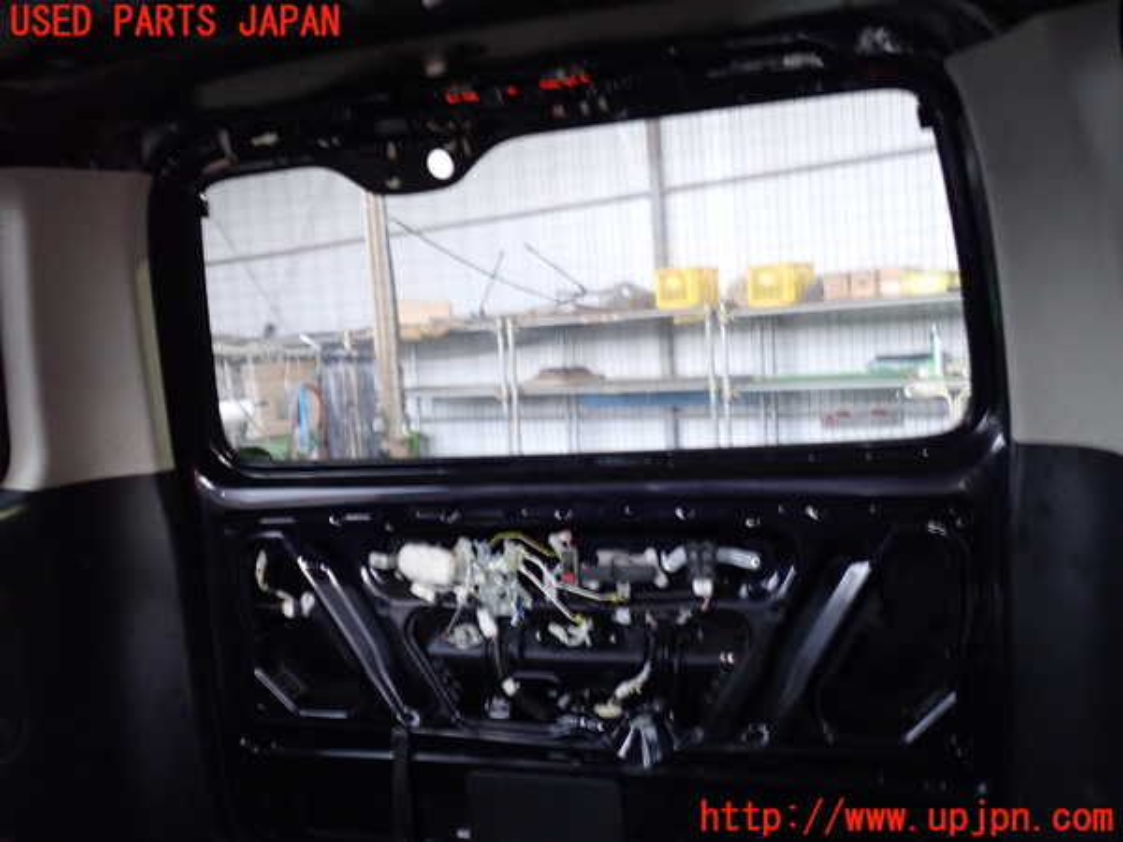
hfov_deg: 60.0
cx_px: 562
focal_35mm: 30
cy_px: 421
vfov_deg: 46.8
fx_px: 973
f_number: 2.3
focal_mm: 5.4
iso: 800
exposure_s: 1/15
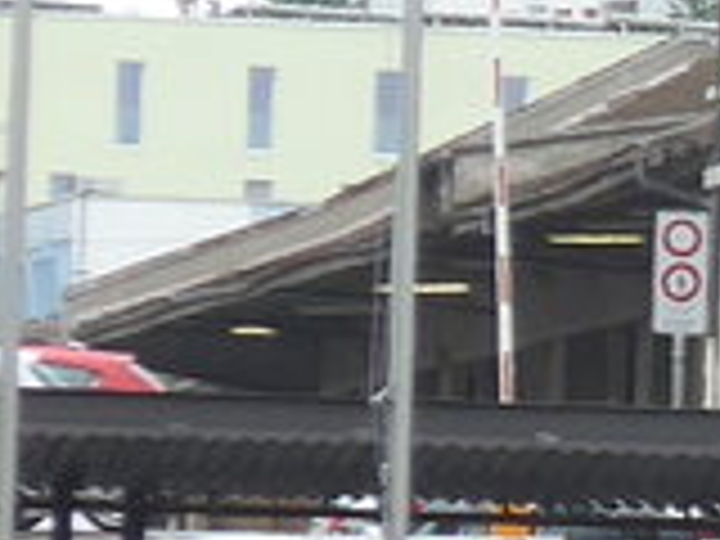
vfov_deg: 1.5
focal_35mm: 992
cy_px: 324
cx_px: 2120
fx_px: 20633
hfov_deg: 2.0
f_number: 5.3
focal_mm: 25.7
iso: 80
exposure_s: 1/100
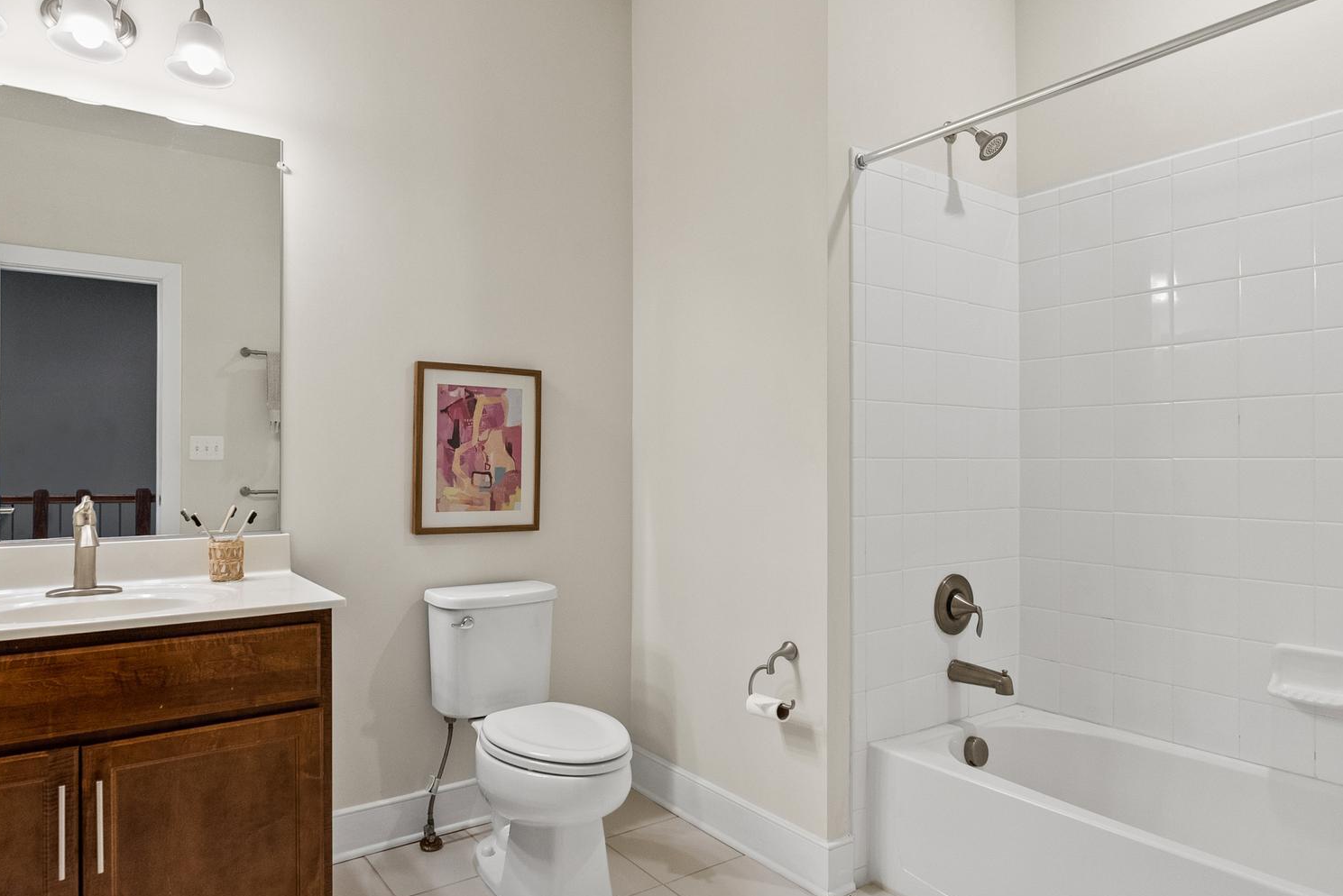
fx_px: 821
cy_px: 451
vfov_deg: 57.3
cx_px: 612
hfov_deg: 78.4
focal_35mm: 22
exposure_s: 1/25
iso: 800
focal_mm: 16
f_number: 5
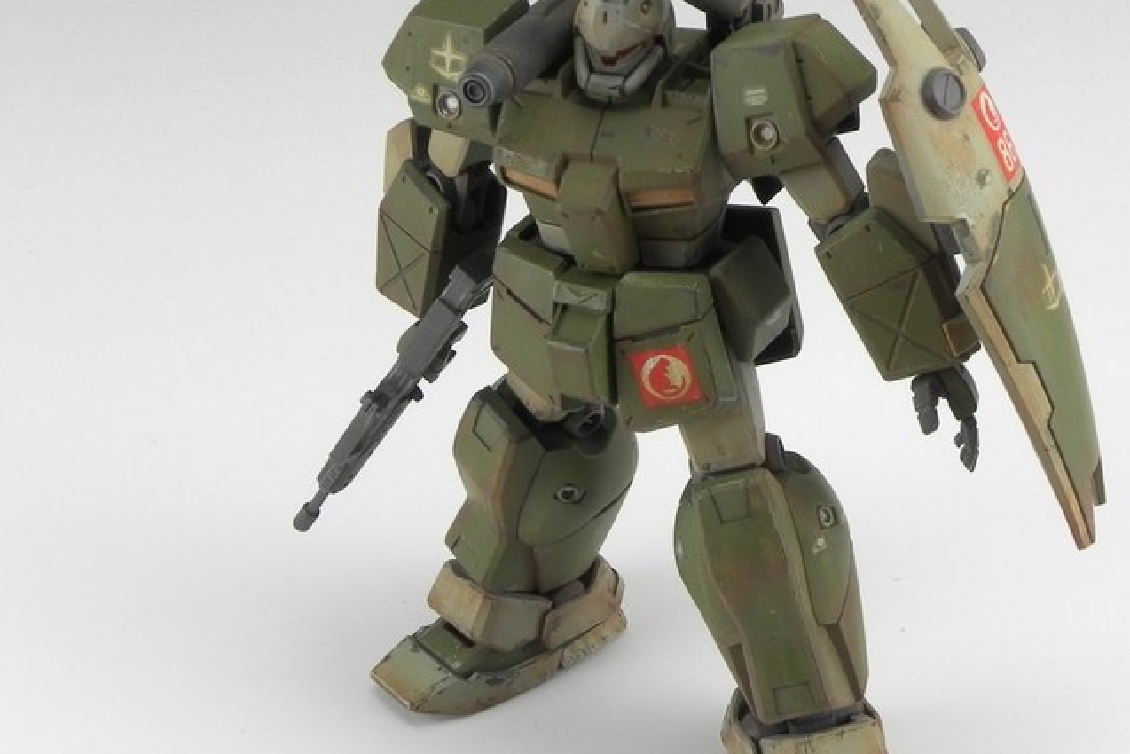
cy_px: 419
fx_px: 2606
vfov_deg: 16.5
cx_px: 649
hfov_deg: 24.4
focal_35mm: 83
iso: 200
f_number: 8
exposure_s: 1/17.6
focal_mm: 11.8
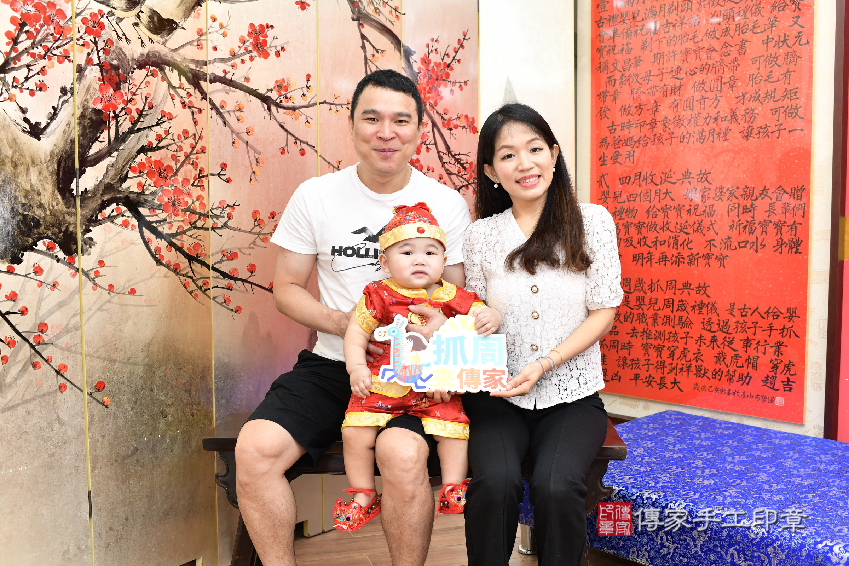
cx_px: 424
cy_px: 283
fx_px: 825
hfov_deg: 54.4
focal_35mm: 35
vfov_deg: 37.9
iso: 1000
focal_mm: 35
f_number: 4.5
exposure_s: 1/200
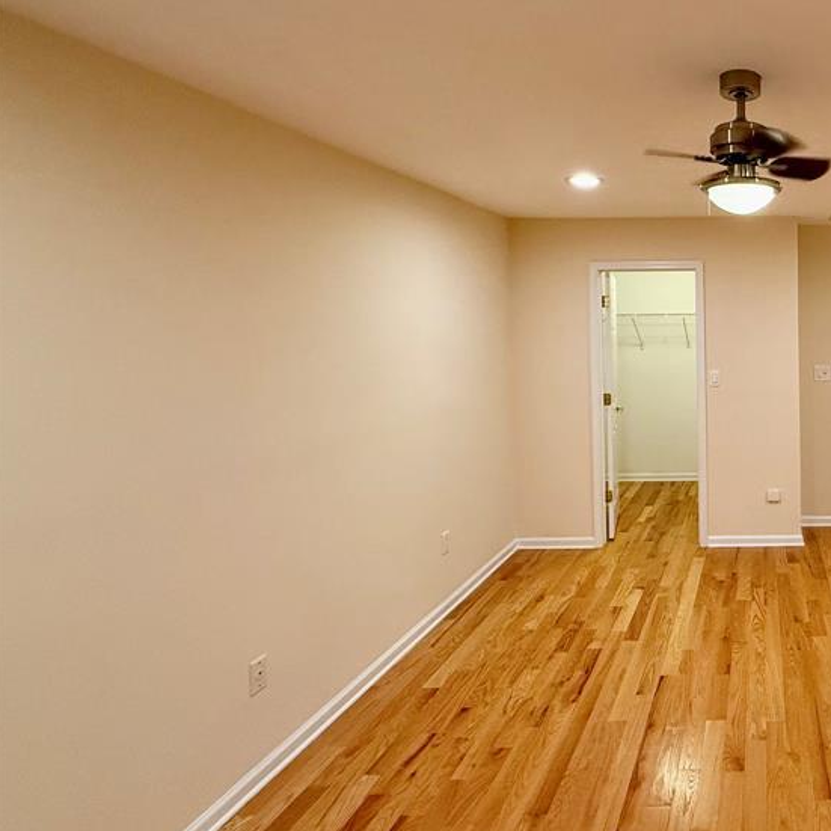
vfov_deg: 66.7
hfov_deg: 56.7
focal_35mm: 23
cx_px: 766
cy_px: 336
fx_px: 625
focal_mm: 2.22
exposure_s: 1/120
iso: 320
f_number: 2.2
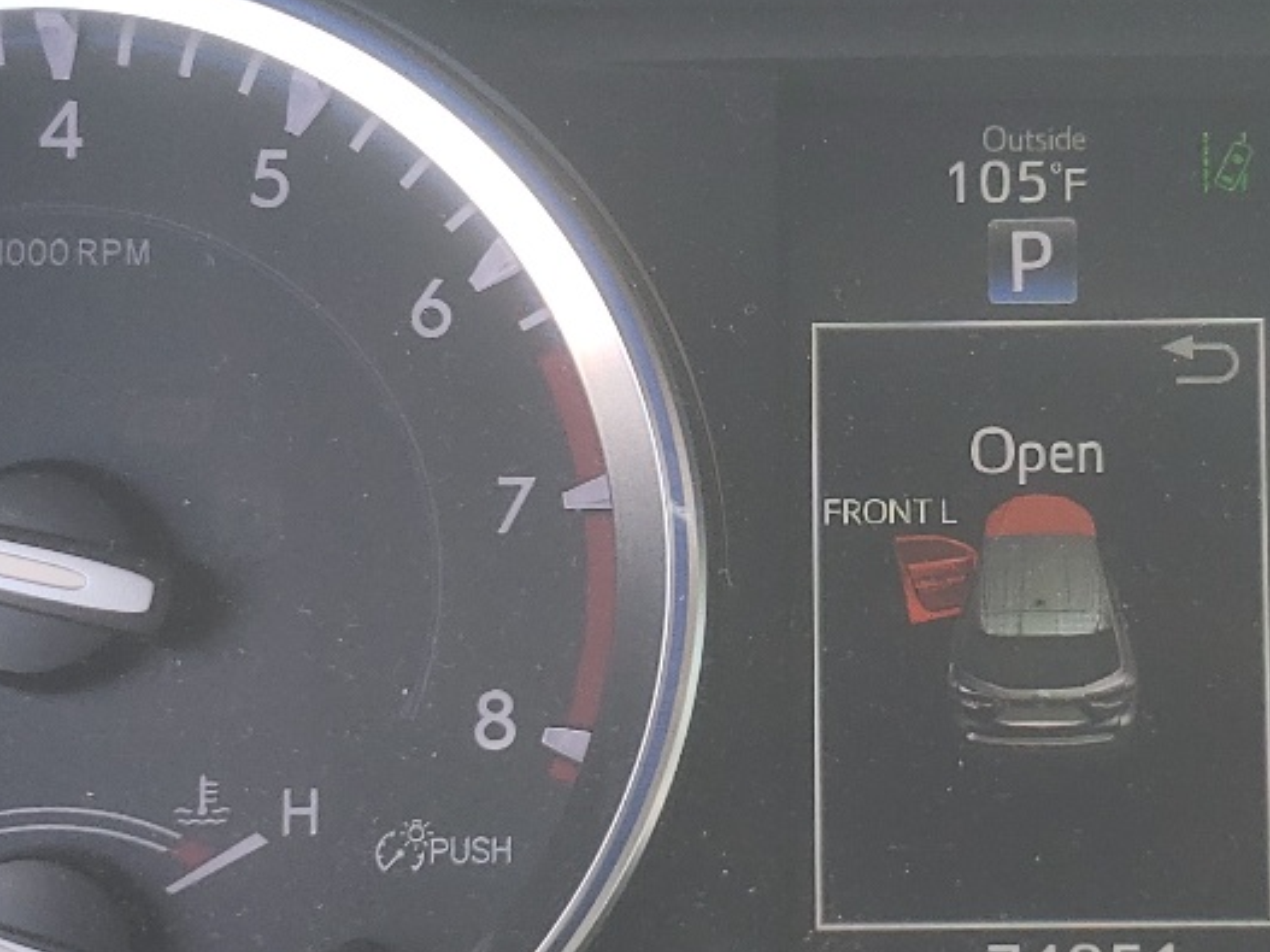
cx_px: 942
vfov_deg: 18.6
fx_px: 2898
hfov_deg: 24.5
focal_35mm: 79
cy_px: 646
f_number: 1.5
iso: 50
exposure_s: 1/100
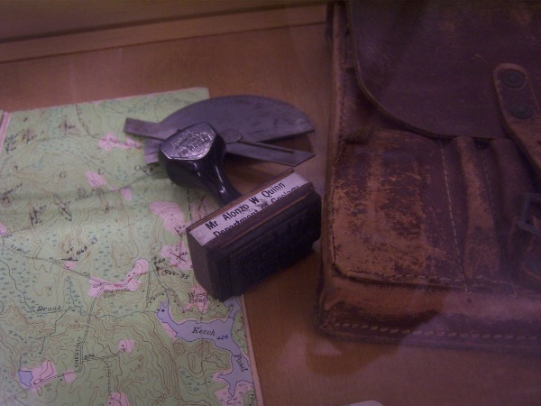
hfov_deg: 49.0
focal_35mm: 38
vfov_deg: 37.7
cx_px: 270
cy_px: 203
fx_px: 594
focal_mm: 6.3
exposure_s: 1/8
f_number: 2.8
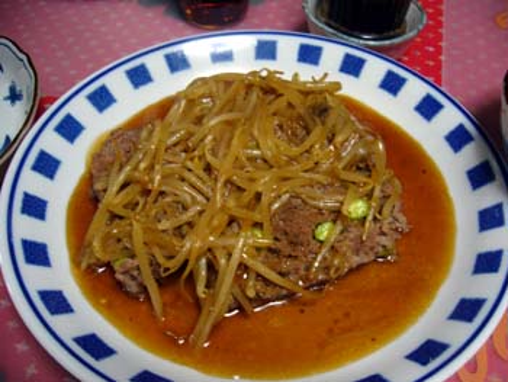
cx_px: 254
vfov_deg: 40.7
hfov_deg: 52.6
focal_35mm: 35
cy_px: 191
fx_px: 514
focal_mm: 5.8
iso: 80
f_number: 2.8
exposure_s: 1/8
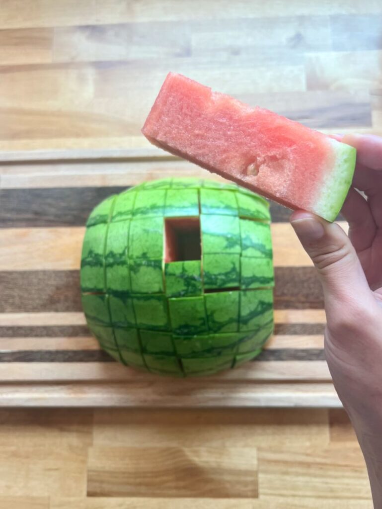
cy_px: 254
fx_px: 382
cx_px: 191
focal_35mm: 26
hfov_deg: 53.1
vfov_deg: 67.3
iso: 50
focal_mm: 5.7
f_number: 1.5
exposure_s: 1/90
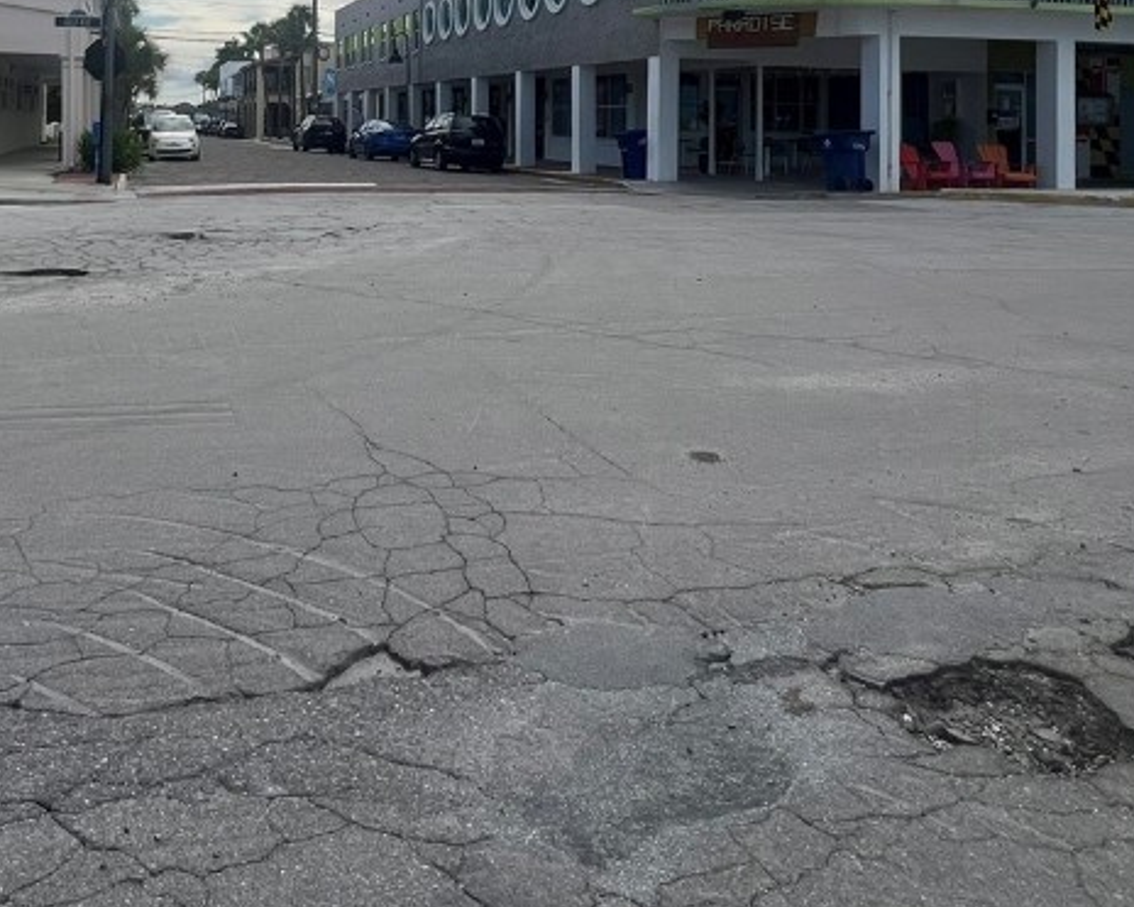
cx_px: 305
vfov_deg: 46.7
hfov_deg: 59.4
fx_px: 940
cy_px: 98
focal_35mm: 28
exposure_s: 1/2273
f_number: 1.8
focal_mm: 1.57
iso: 32
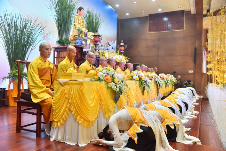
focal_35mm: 31
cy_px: 76
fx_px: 195
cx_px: 113
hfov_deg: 60.3
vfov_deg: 42.3
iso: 1000
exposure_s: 1/80
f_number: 5.6
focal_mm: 31
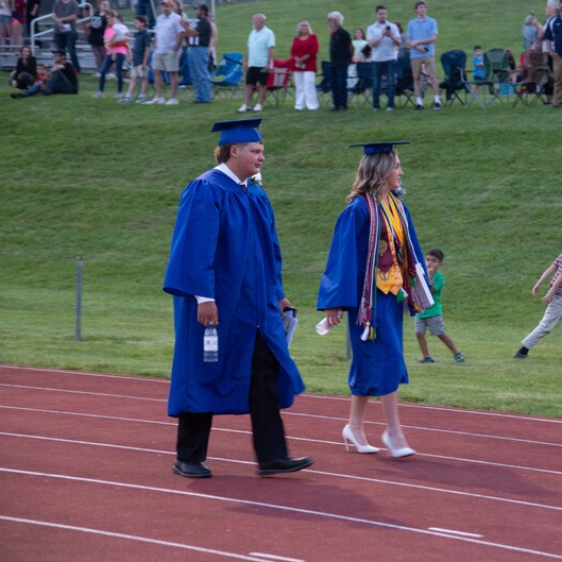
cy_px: 280
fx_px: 2737
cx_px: 385
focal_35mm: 149
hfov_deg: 11.7
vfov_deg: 11.7
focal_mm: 116
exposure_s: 1/60
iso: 1600
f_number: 8
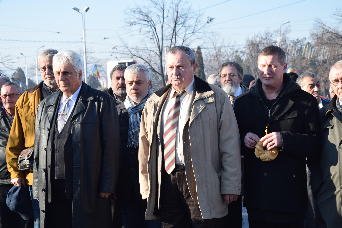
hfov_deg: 26.0
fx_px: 741
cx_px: 171
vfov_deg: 17.5
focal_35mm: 78
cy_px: 114
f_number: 7.1
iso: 100
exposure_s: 1/100
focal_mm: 52
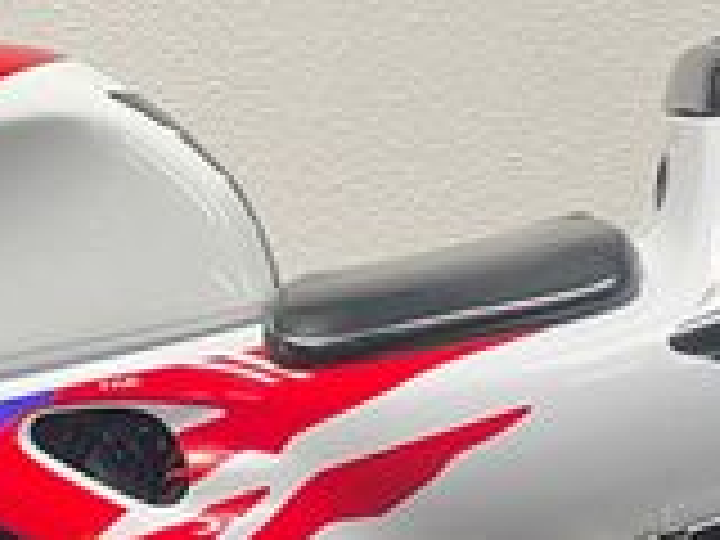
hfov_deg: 18.7
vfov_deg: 14.1
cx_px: 126
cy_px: 504
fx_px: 2163
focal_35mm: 104
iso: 125
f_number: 1.6
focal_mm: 5.1
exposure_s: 1/50
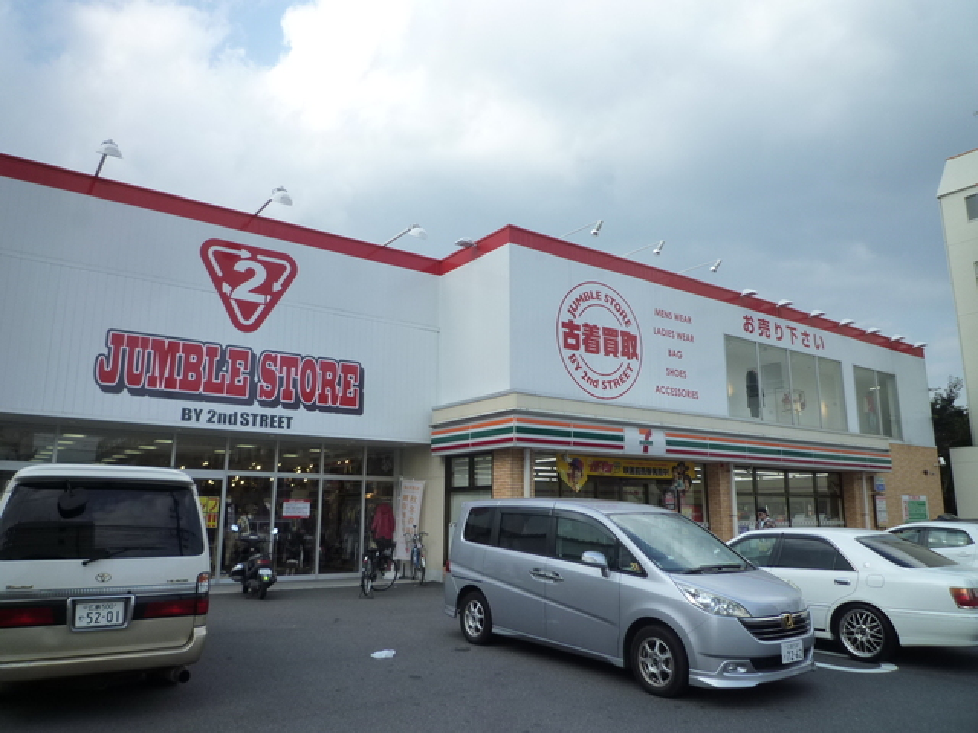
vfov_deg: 54.9
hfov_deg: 69.4
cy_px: 366
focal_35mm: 25
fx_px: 706
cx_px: 489
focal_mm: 4.4
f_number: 3.2
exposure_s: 1/500
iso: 125
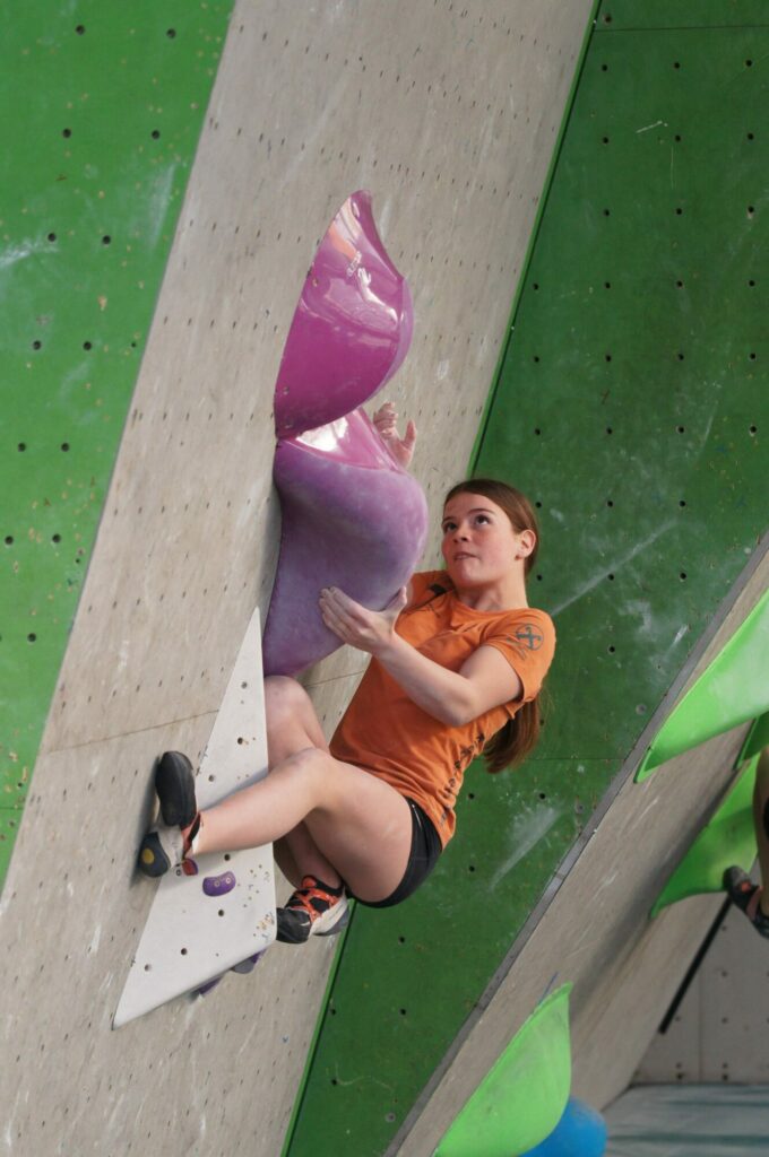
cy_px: 578
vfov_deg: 13.1
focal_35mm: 158
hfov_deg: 8.7
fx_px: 5060
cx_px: 384
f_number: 4
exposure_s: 1/2000
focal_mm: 105
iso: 800
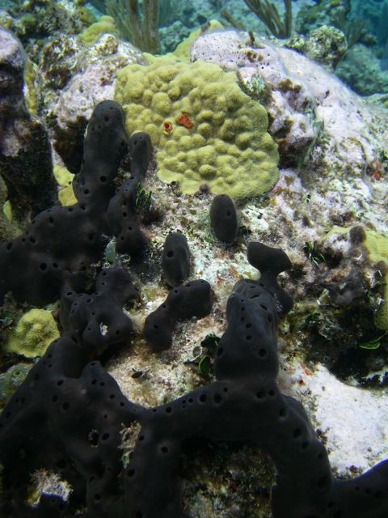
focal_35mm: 38
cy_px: 259
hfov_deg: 37.7
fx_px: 568
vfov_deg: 49.0
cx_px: 194
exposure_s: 1/100
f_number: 3.3
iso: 64
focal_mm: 6.3
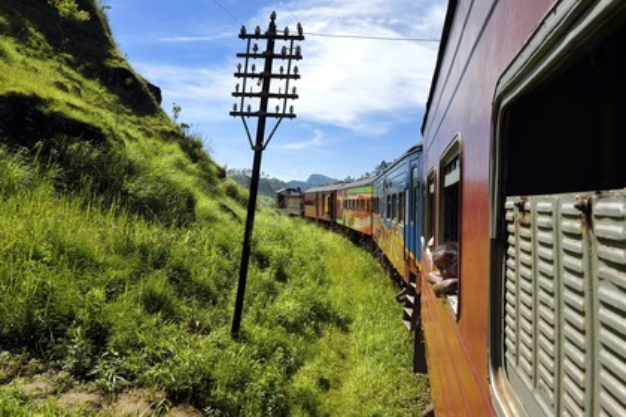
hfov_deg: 63.7
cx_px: 313
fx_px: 504
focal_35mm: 29
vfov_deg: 45.0
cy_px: 208
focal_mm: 29
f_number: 18
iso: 500
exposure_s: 1/640
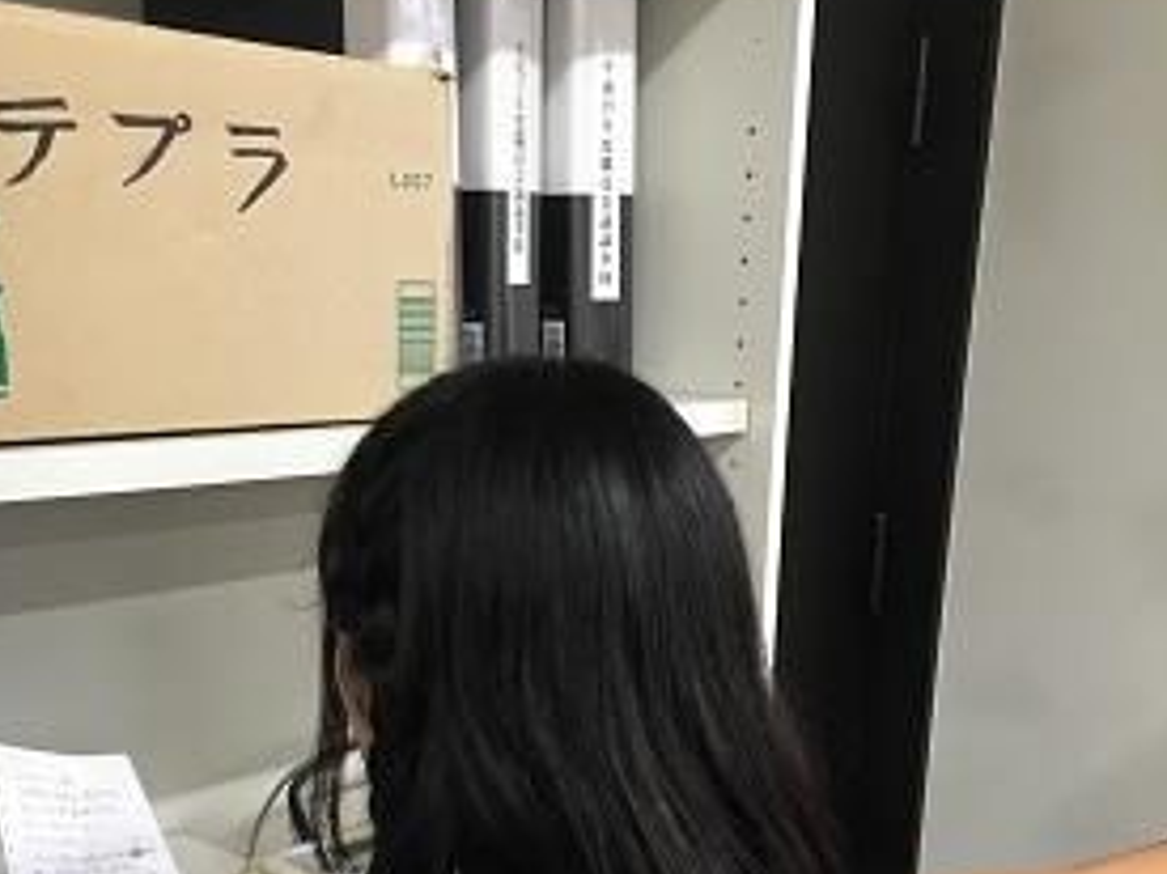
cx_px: 497
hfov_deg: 42.0
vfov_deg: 31.3
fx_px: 1516
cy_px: 704
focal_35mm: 45
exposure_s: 1/33
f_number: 2.2
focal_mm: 4.2
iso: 64
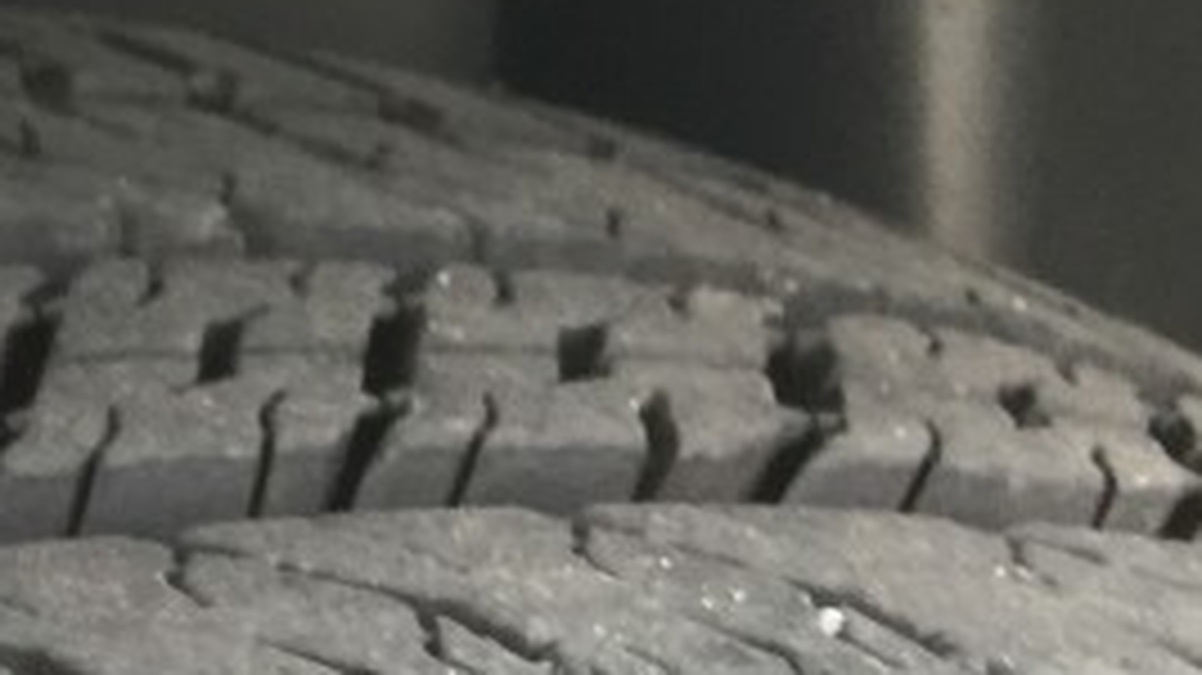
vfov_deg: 9.1
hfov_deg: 15.8
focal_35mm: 121
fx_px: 3855
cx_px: -774
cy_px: 1593
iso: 50
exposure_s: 1/120
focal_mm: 4.15
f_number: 2.2
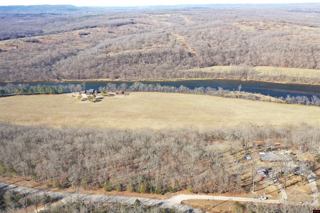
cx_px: 160
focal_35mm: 28
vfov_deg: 46.4
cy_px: 106
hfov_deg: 65.5
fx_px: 249
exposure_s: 1/30
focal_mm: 10.26
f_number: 3.2
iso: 100
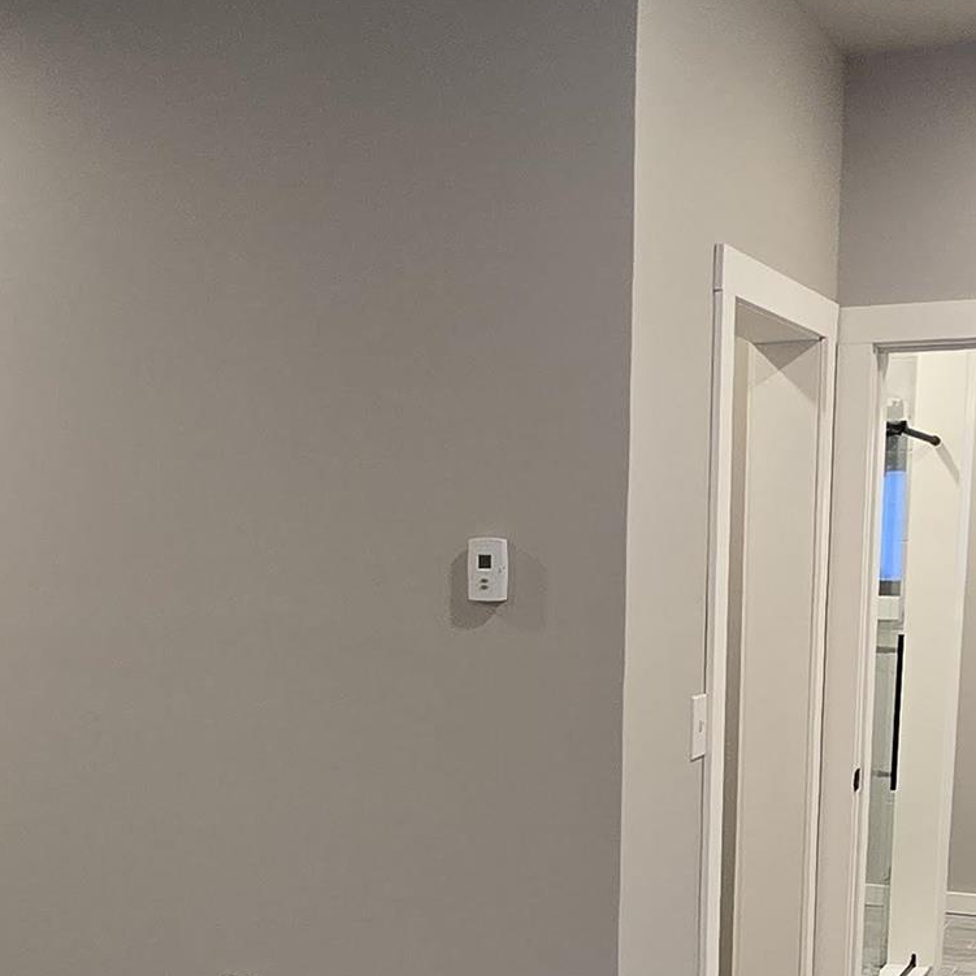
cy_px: 886
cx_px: 476
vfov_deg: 34.0
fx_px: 1499
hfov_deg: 36.1
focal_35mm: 47
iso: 200
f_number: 2.2
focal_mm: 2.2
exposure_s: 1/60
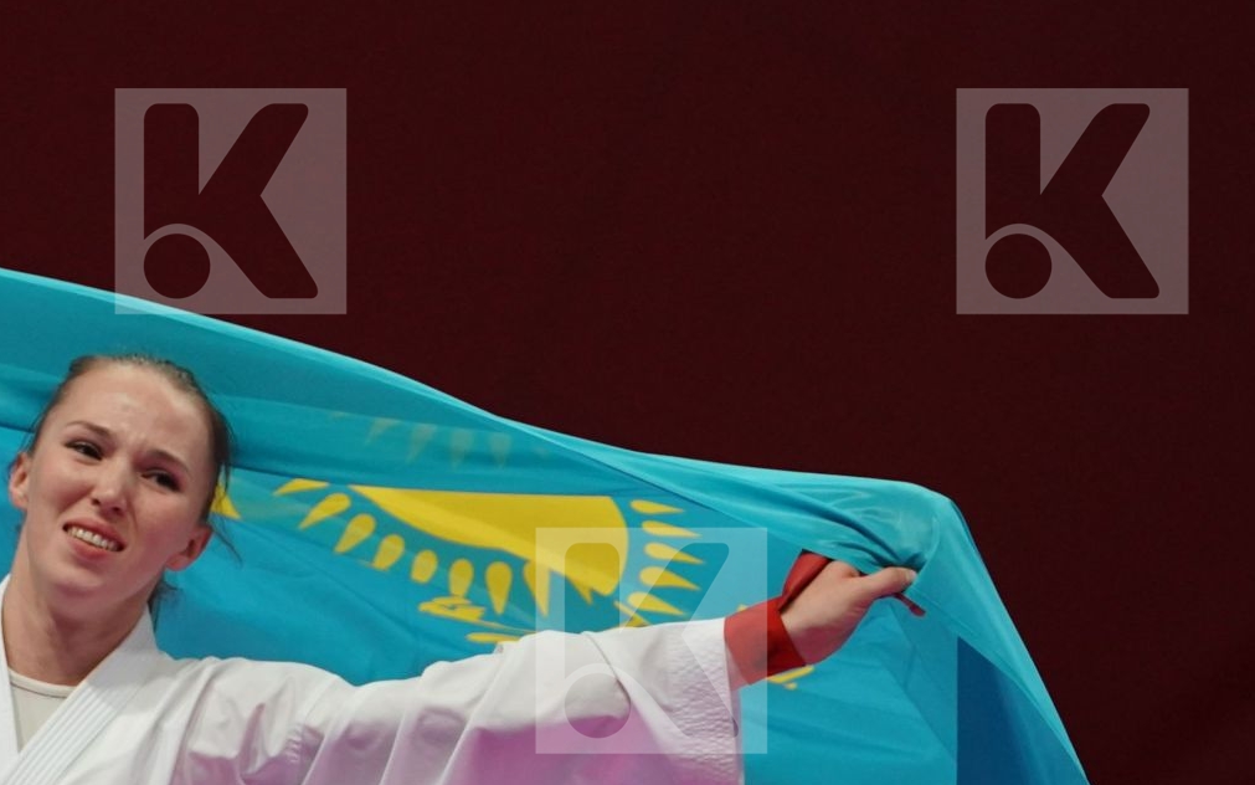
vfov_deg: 2.2
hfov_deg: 3.6
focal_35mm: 590
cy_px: 641
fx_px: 20181
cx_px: 231
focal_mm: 217
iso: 2500
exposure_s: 1/1000
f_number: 4
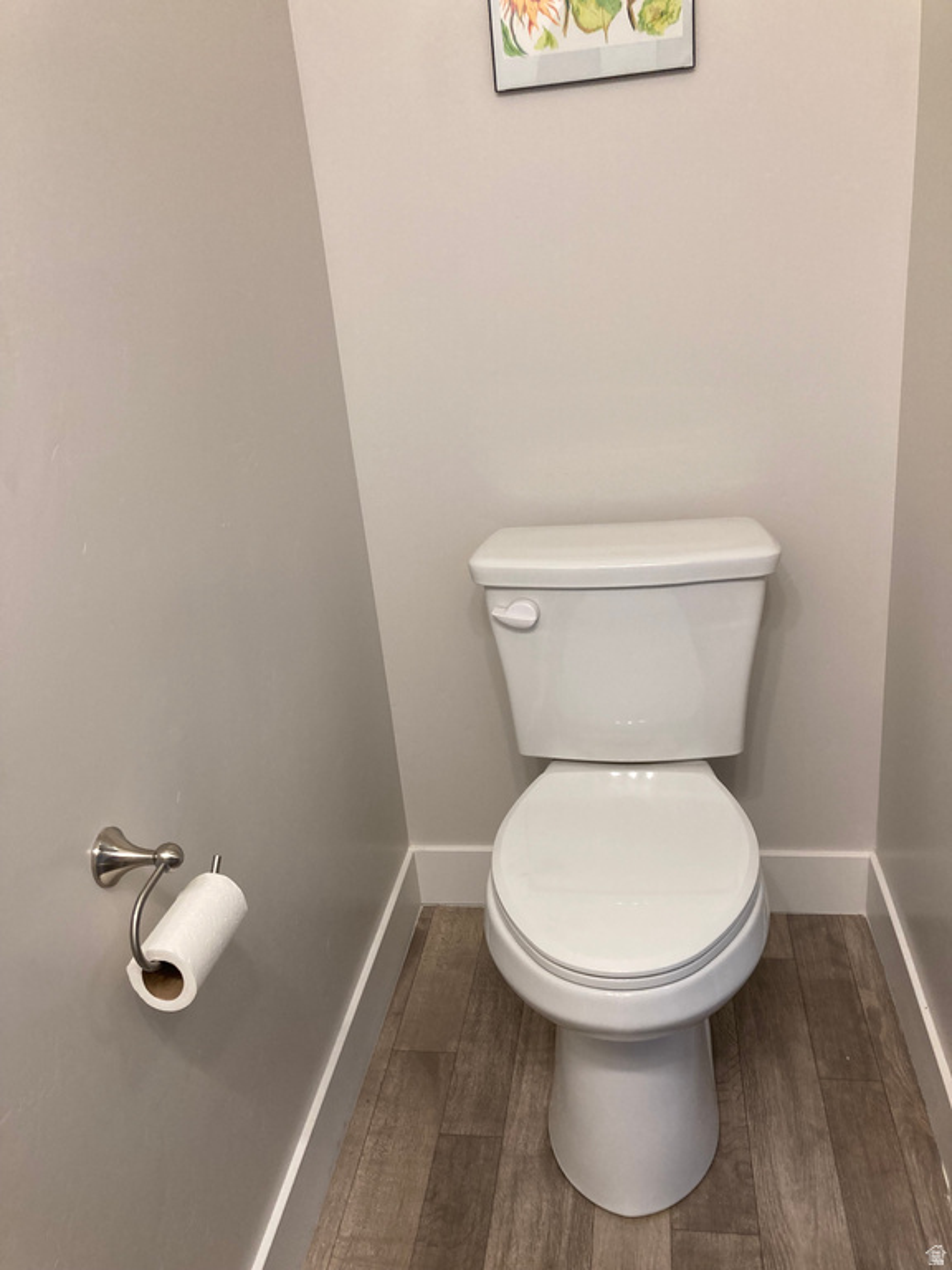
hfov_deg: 49.7
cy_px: 635
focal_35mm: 28
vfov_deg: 63.4
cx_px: 476
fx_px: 1027
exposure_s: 1/60
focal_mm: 3.99
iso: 100
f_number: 1.8
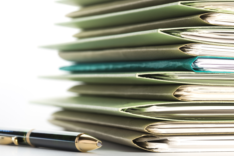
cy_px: 39
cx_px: 72
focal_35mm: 166
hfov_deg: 12.4
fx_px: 1079
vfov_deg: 8.3
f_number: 22
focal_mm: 105
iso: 100
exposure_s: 2
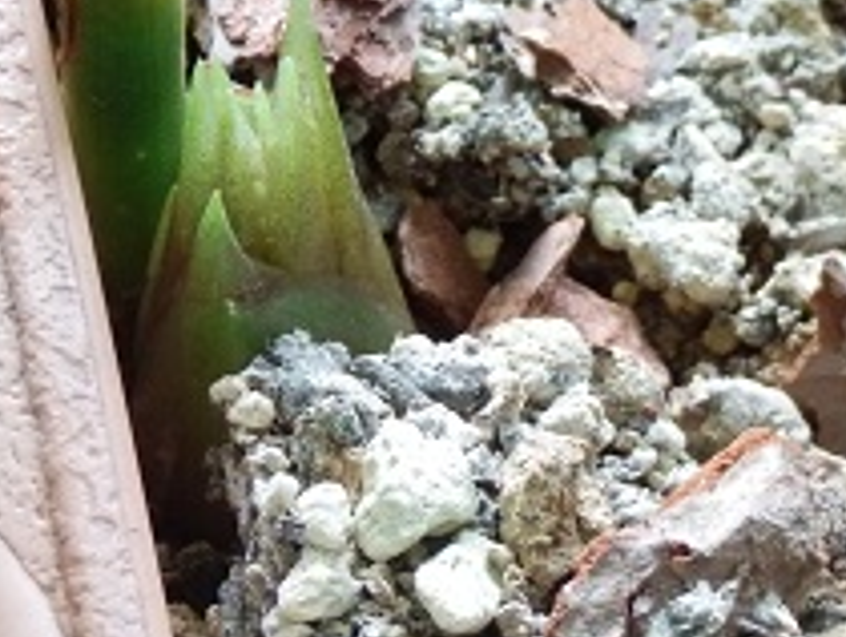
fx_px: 4526
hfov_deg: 10.5
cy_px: 89
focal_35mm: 185
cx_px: 973
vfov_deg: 8.0
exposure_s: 1/40
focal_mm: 13.1
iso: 400
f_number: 4.5
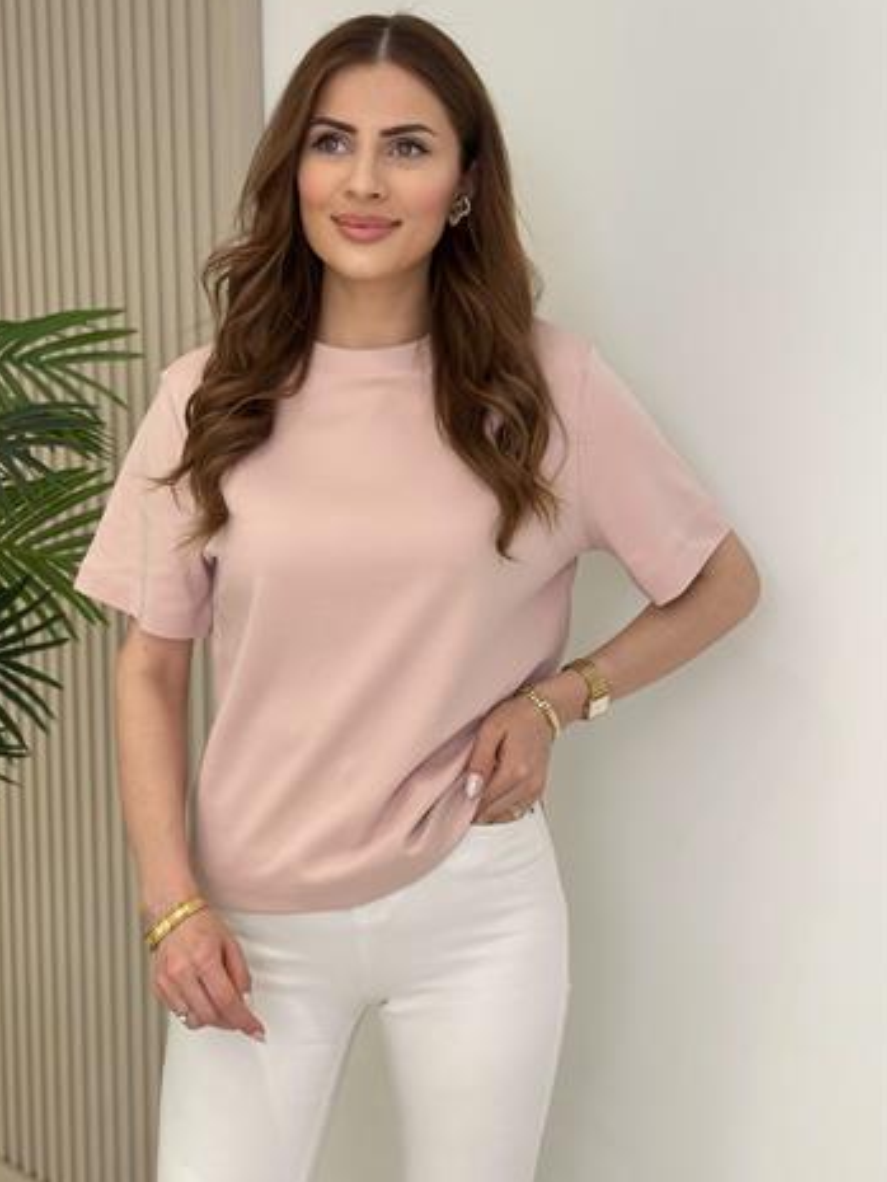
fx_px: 1878
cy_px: 563
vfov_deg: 34.9
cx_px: 391
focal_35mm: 55
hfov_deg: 26.6
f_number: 1.78
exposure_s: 1/344
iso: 80
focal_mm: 6.86
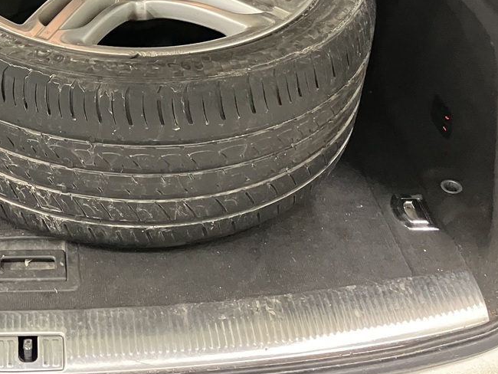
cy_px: -6
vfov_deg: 22.7
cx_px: 37
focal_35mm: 62
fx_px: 892
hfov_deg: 29.7
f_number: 1.8
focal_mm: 3.99
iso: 640
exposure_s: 1/30
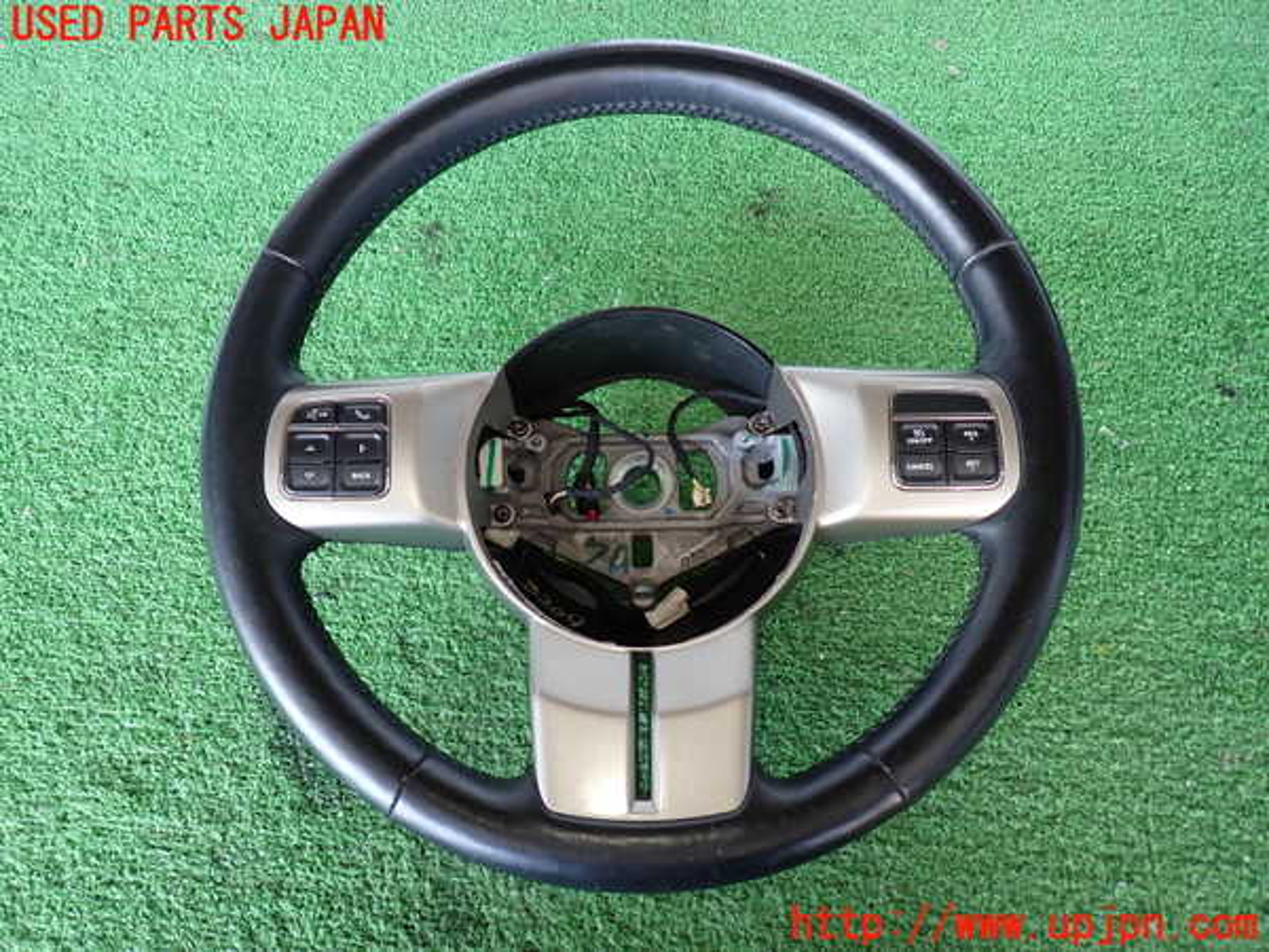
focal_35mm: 25
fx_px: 916
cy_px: 476
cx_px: 634
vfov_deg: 54.9
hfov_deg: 69.4
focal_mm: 4.5
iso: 200
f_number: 2
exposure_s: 1/60
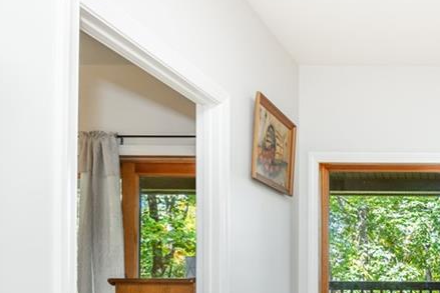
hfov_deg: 39.6
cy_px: 280
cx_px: 460
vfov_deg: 30.1
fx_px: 513
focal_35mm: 42
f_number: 8
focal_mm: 18
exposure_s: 1/40
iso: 800
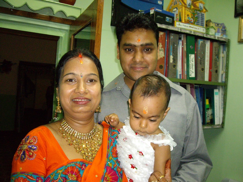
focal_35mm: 38
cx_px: 122
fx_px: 267
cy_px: 91
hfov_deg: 49.0
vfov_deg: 37.7
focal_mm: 6.2
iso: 400
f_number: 2.7
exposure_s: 1/40
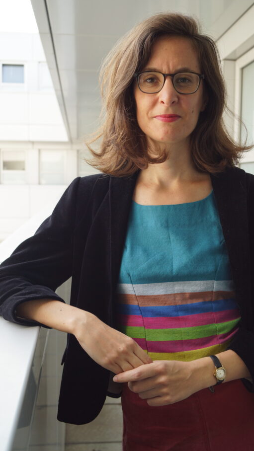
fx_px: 467
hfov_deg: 30.4
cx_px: 146
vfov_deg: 51.6
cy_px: 231
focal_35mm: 39
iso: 100
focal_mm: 22
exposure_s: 1/60
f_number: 4
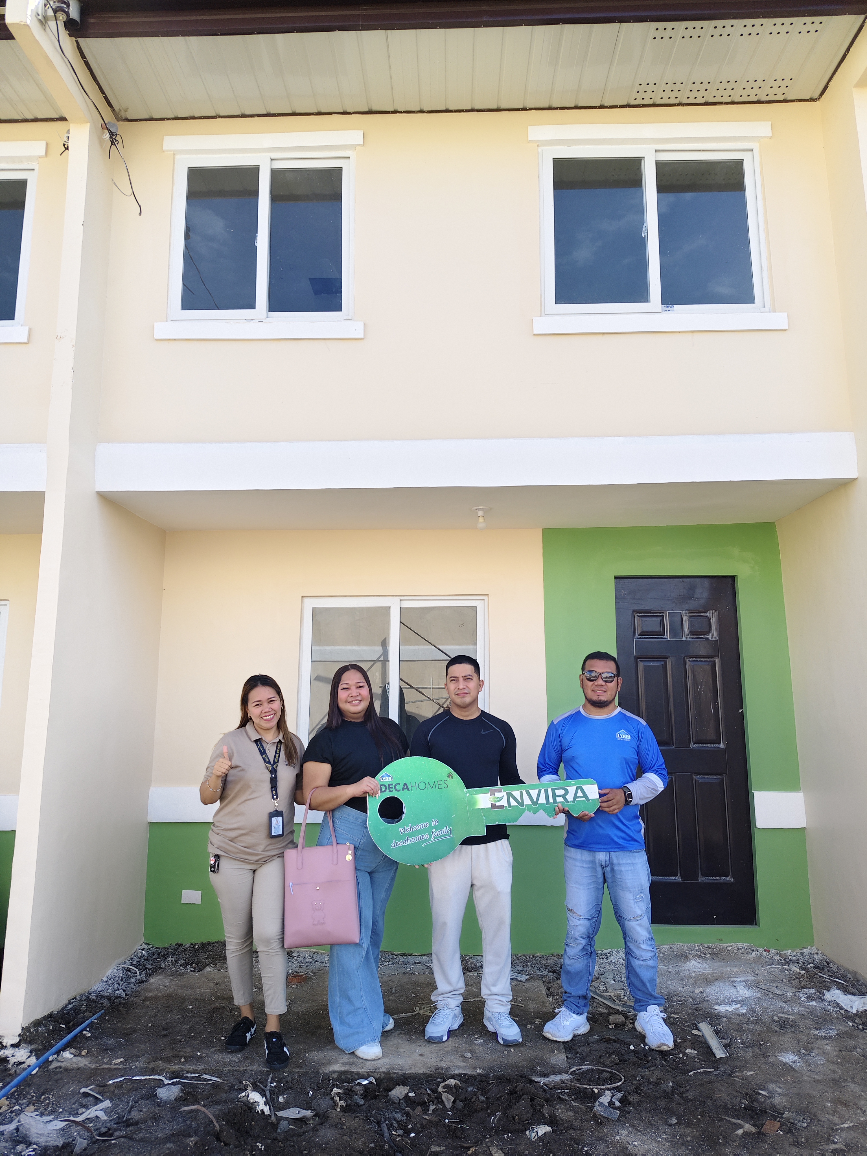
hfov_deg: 58.9
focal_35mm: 23
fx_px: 768
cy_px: 578
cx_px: 434
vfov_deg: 73.9
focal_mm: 5.56
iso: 50
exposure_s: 1/656
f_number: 1.88
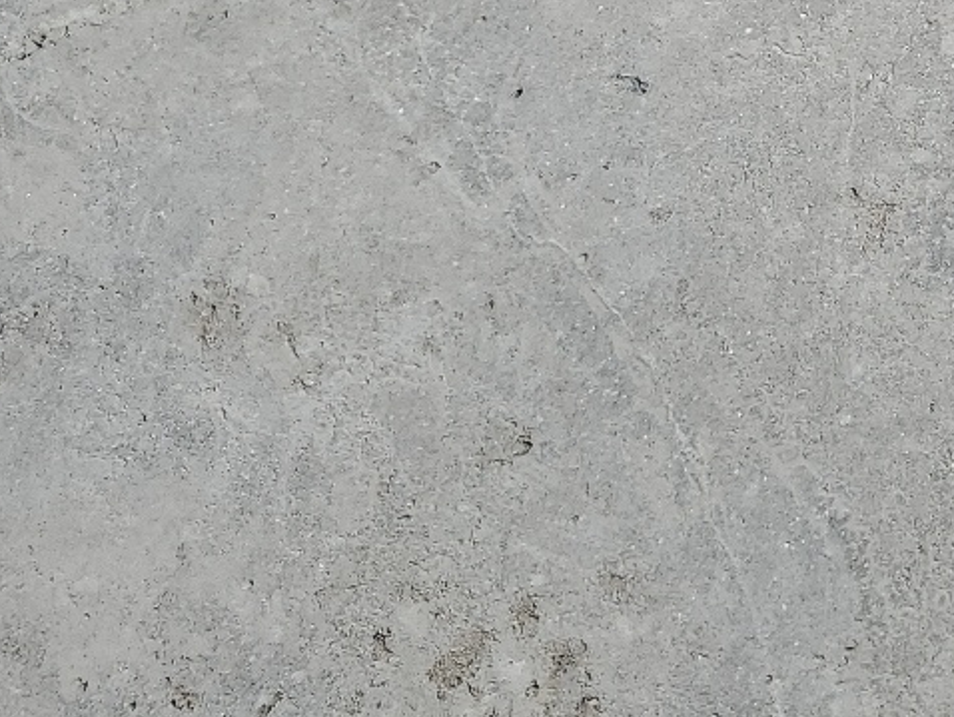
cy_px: -342
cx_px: 1343
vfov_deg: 15.7
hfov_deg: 20.0
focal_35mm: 87
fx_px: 2399
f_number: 1.5
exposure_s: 1/10000
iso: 50
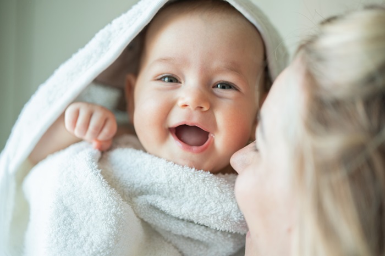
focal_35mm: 85
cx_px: 192
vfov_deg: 16.1
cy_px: 128
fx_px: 909
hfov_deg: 23.9
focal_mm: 85
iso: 400
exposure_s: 1/250
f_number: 1.8
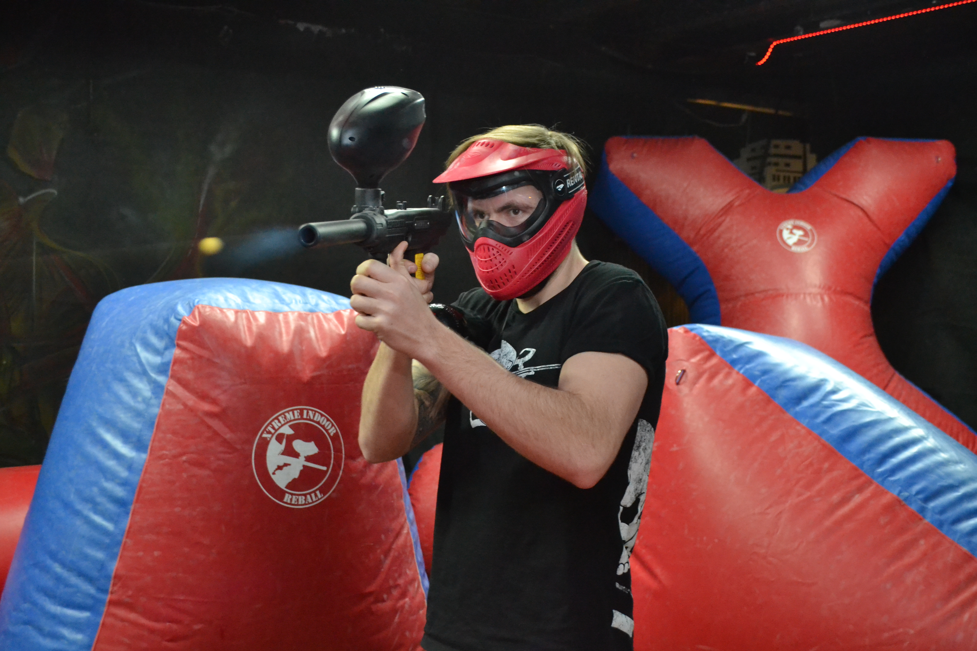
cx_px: 488
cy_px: 326
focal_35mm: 42
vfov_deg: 31.9
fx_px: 1140
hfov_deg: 46.4
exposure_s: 1/60
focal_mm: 28
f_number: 4.5
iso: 3200
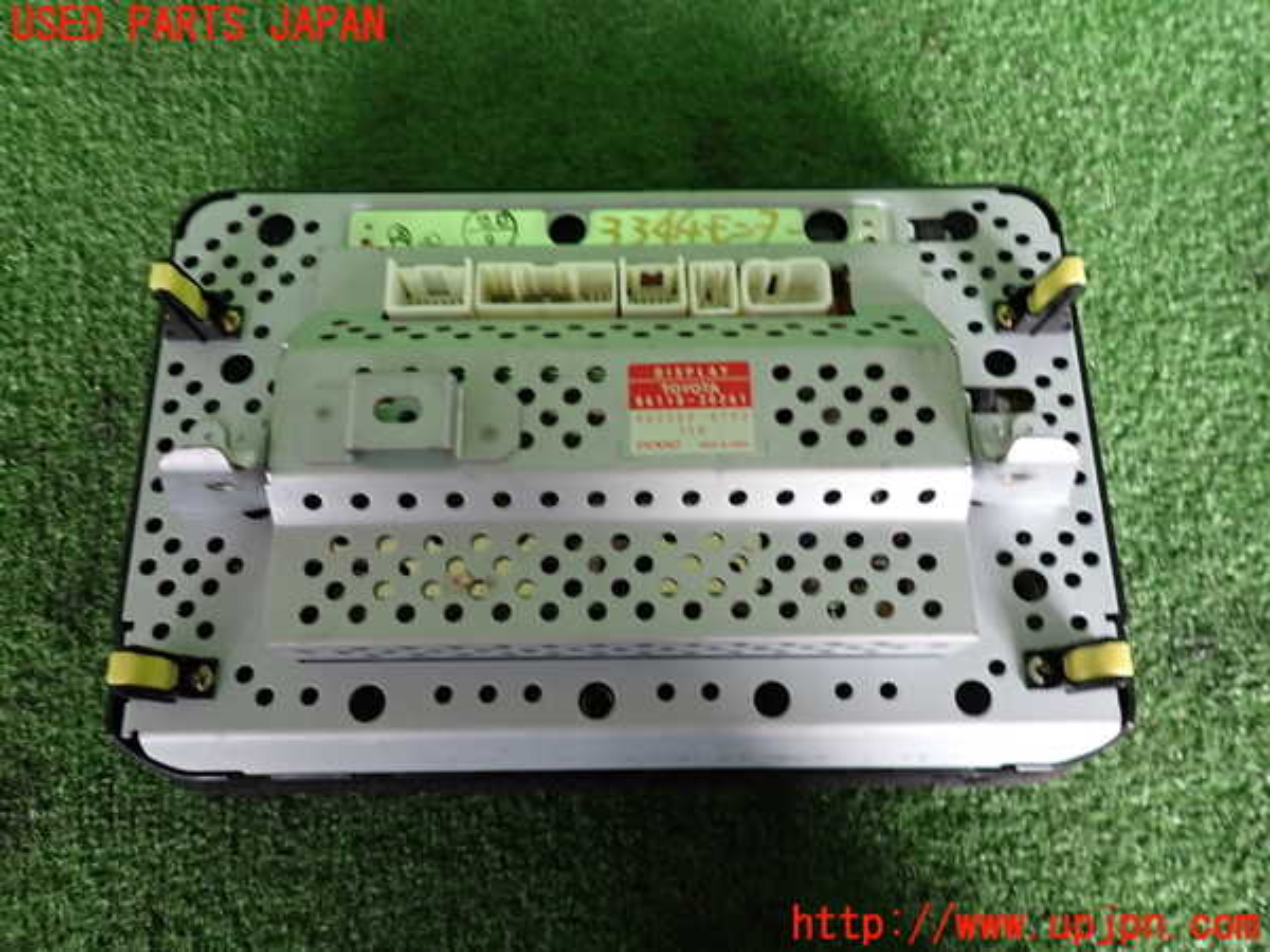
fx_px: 917
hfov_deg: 69.4
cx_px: 635
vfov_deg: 54.9
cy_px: 476
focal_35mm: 25
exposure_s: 1/30
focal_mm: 4.5
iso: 320
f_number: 2
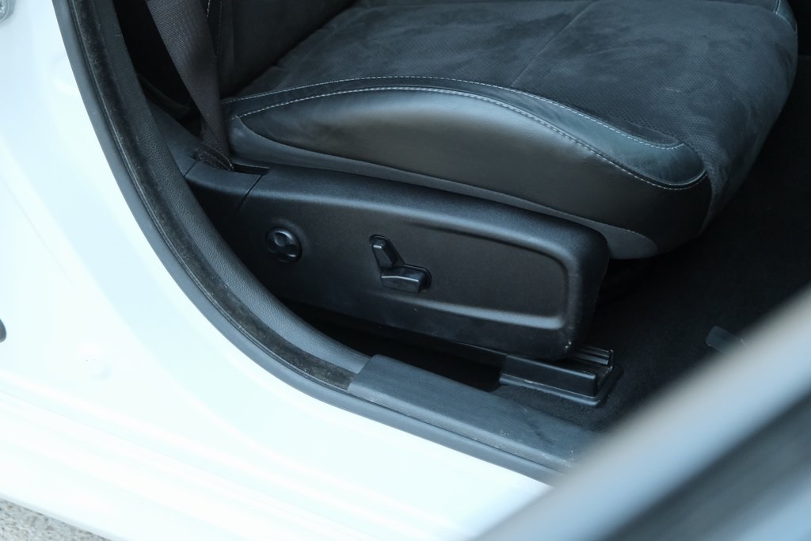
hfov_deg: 30.1
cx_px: 406
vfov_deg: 20.3
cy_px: 270
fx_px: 1509
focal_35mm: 67
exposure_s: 1/640
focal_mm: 44.4
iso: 4000
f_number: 5
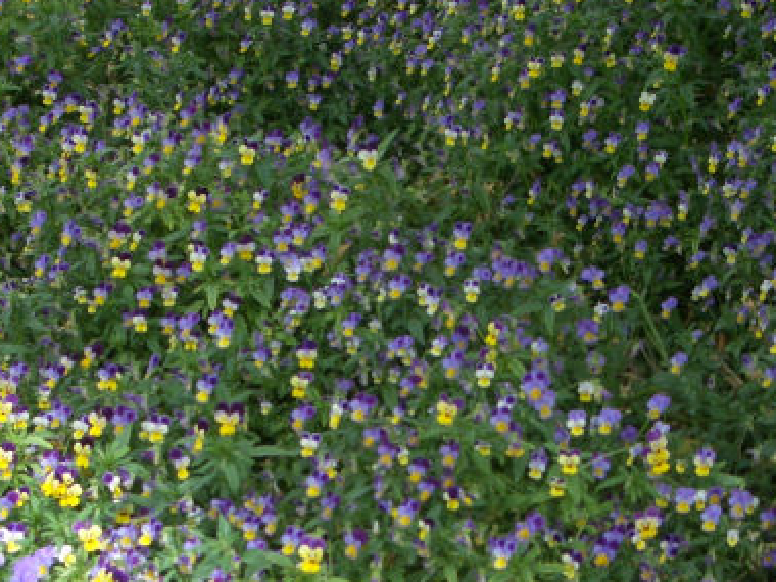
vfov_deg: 11.9
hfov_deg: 15.9
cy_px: 372
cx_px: 402
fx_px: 2780
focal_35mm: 124
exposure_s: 1/320
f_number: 3.5
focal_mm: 10.2
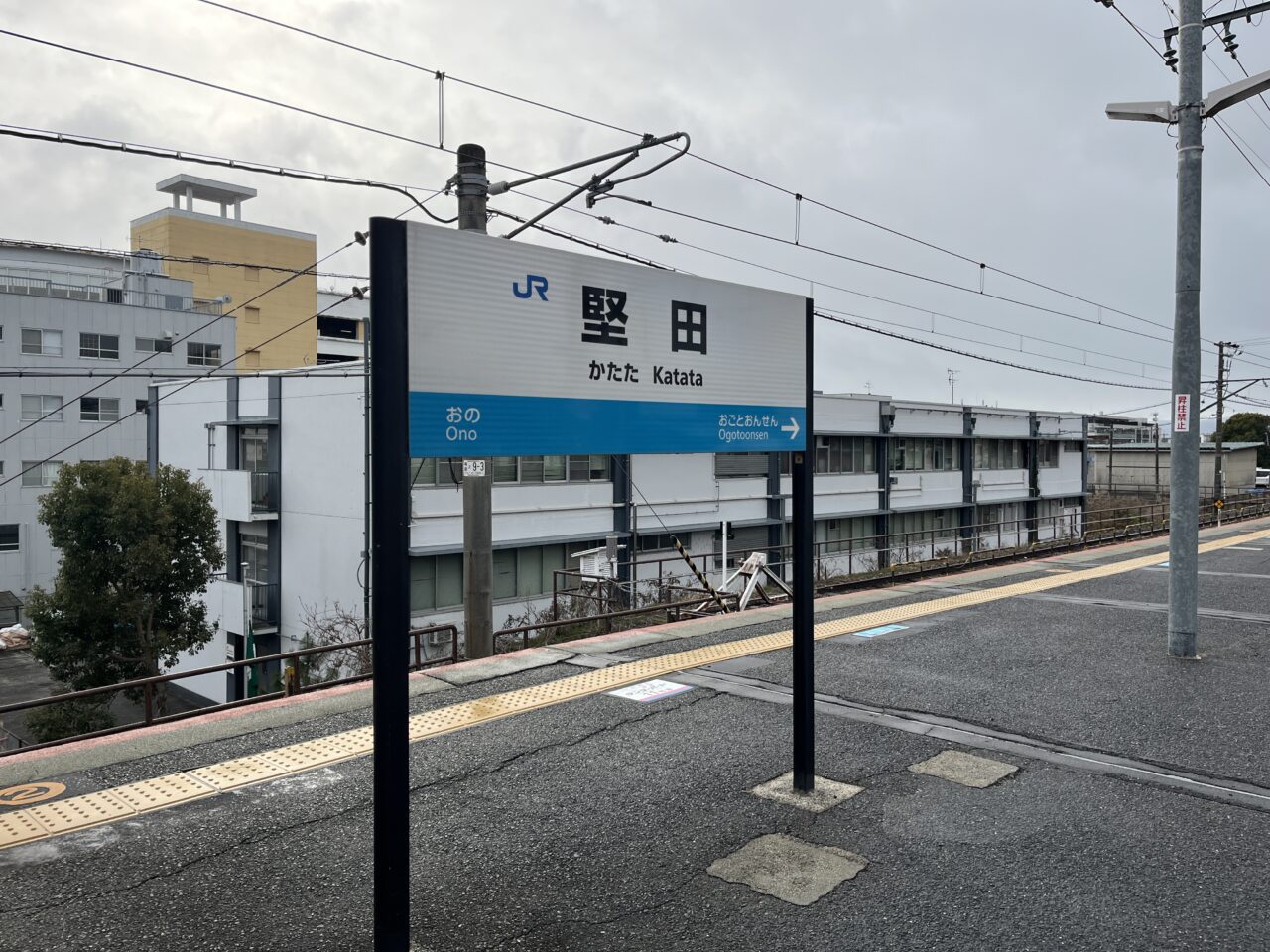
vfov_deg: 53.1
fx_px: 954
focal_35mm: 26
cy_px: 476
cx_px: 635
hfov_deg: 67.3
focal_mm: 5.1
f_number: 1.6
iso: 50
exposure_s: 1/2513
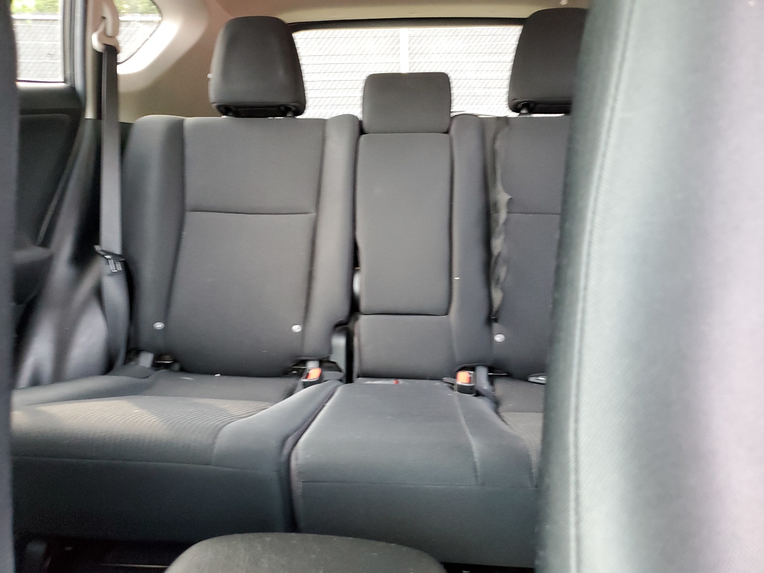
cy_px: 286
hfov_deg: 67.3
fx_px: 574
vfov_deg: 53.1
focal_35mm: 26
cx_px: 382
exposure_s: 1/40
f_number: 1.5
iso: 339
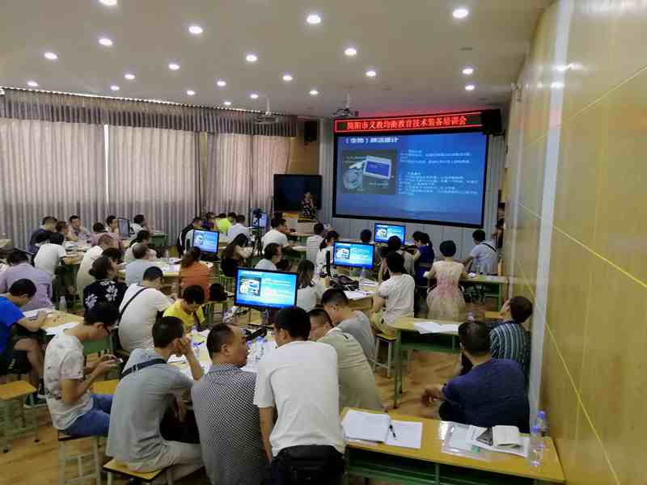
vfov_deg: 51.4
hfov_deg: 65.3
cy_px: 242
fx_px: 505
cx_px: 324
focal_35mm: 27
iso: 400
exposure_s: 1/25
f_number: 2.2
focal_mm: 3.95
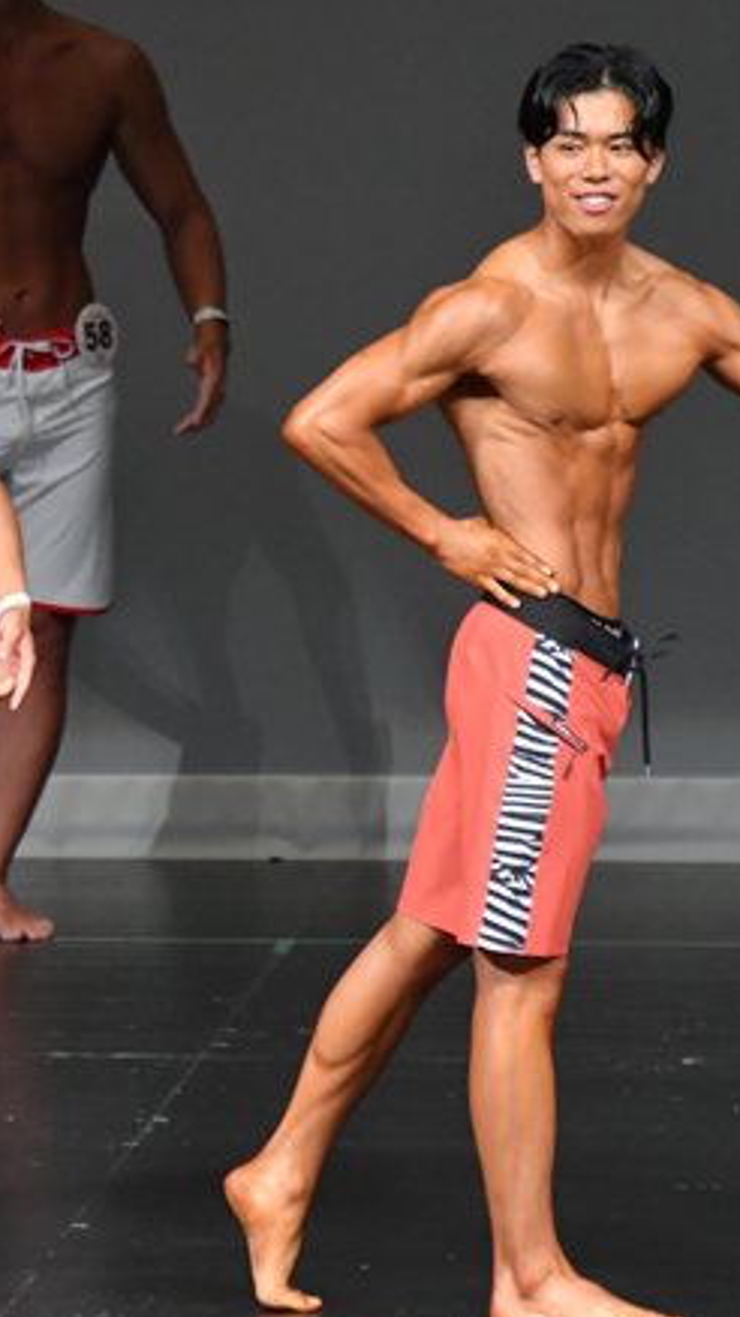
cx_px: -390
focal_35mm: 584
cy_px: 671
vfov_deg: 3.7
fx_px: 20395
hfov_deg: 2.1
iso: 4000
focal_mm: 210
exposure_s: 1/400
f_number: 5.6
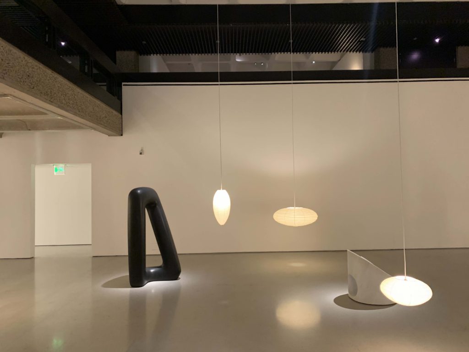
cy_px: 176
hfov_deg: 67.3
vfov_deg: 53.1
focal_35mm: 26
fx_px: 352
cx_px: 234
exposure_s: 1/33
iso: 250
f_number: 1.8
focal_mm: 4.25
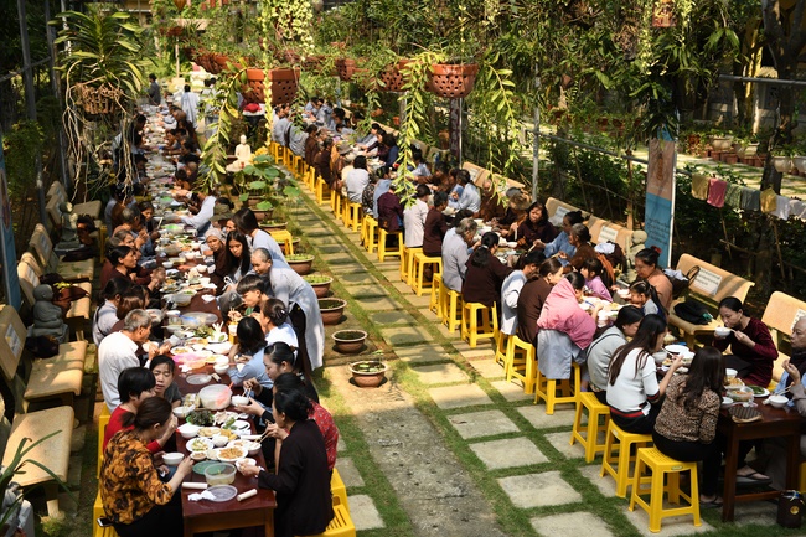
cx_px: 403
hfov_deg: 42.8
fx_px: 1030
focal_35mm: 46
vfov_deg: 29.2
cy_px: 268
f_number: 2.8
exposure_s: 1/1000
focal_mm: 46
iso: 200
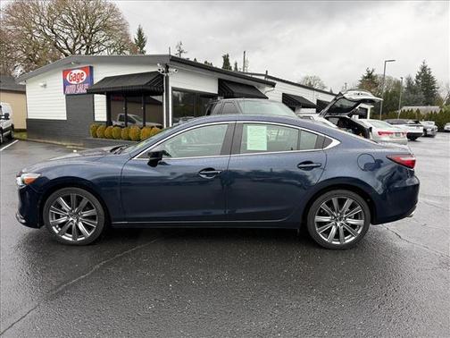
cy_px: 169
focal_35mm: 24
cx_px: 225
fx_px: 312
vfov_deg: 56.8
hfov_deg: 71.6
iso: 100
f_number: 1.78
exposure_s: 1/822
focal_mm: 6.76
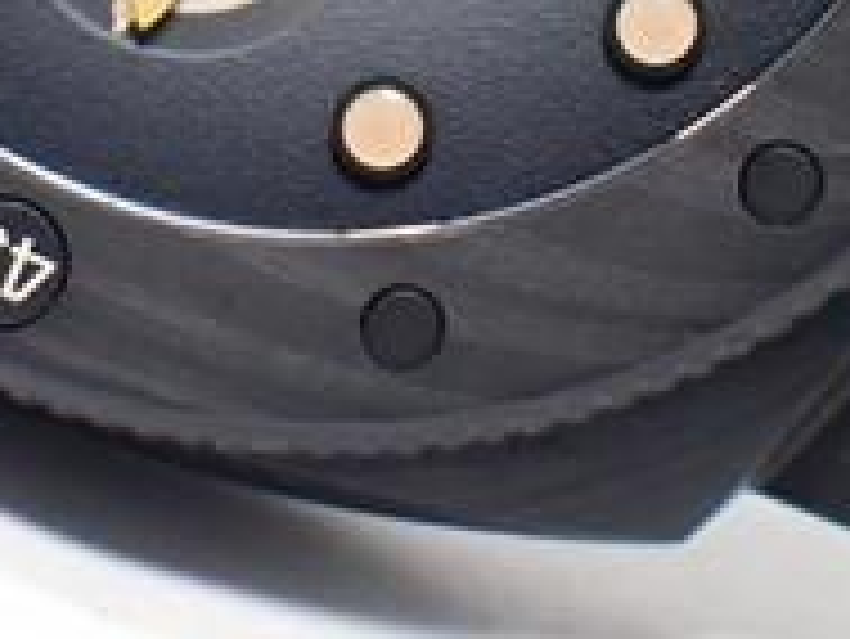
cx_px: 324
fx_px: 6413
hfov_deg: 7.6
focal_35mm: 261
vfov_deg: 5.6
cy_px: -436
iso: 400
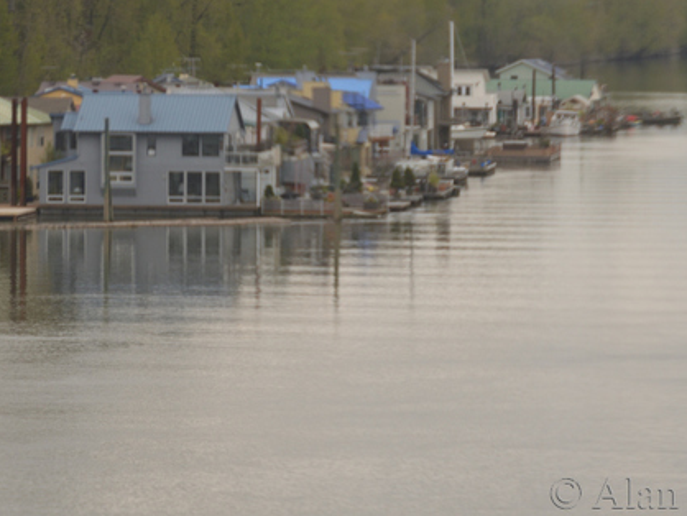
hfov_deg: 7.8
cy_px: 152
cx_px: 360
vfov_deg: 5.9
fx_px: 5020
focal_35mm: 253
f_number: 5.3
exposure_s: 1/250
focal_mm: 105
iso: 320
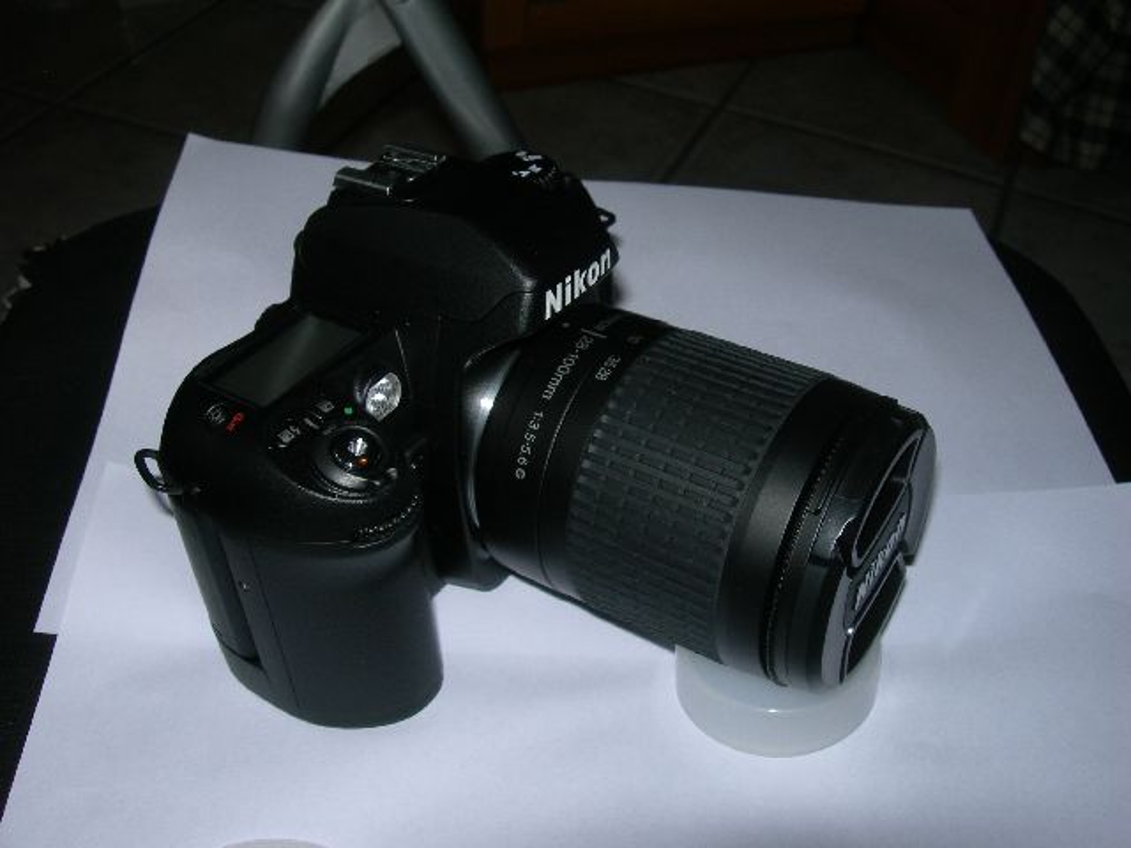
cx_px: 566
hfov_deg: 49.0
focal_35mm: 38
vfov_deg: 37.7
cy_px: 424
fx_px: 1242
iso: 50
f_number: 4.8
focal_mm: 7.8
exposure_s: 1/60.1
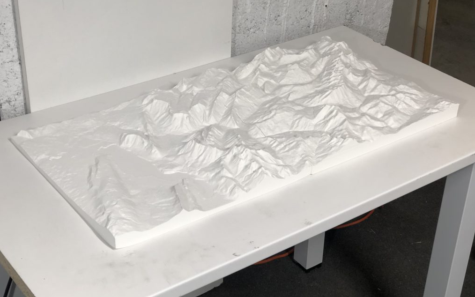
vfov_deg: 21.3
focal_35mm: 61
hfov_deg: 33.5
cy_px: 133
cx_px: 239
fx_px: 790
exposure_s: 1/100
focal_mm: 6.6
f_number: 2.8
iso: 200
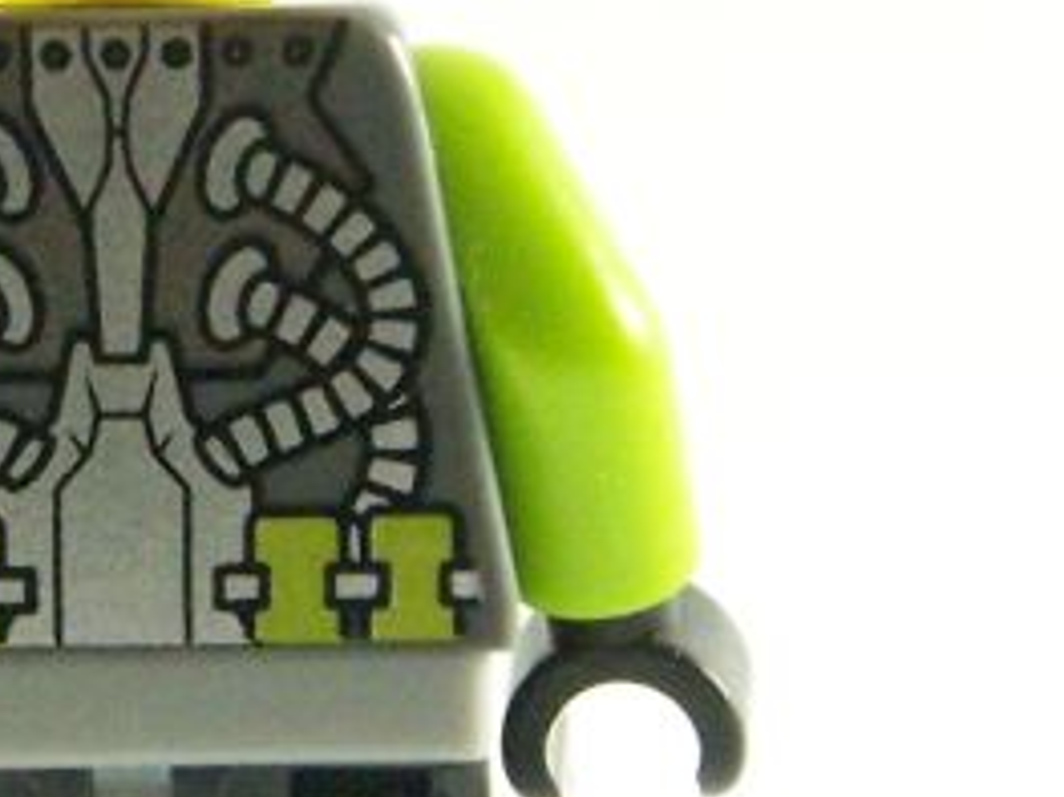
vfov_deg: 3.3
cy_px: 376
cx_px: 142
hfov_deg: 4.3
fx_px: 14010
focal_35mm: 456
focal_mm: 19.4
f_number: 4
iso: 400
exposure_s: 1/60
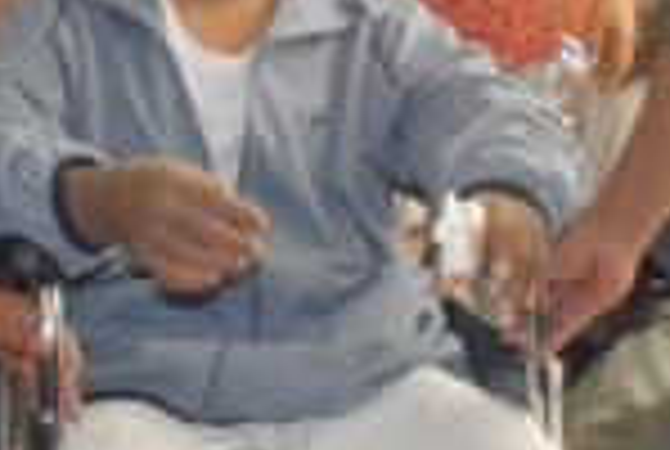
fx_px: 1678
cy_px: -162
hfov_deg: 22.5
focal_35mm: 90
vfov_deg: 14.5
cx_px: 274
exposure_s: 1/50
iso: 400
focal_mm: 20
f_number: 5
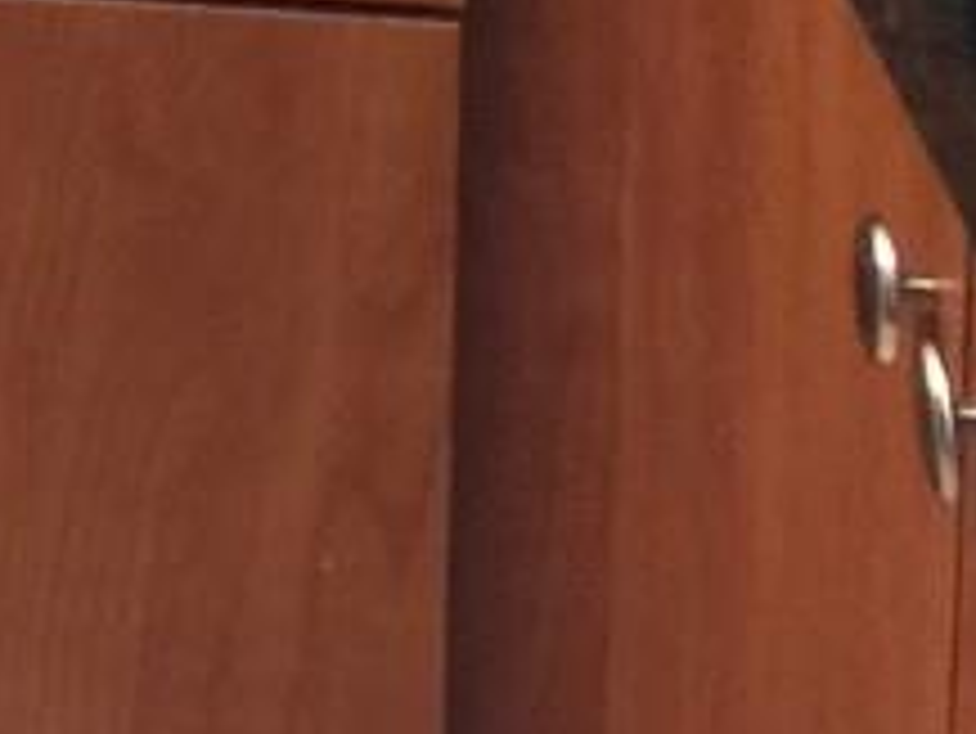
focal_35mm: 214
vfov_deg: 6.3
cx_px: -1556
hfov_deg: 8.3
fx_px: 6037
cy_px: -1563
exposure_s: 1/4
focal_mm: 4.15
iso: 64
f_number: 2.2
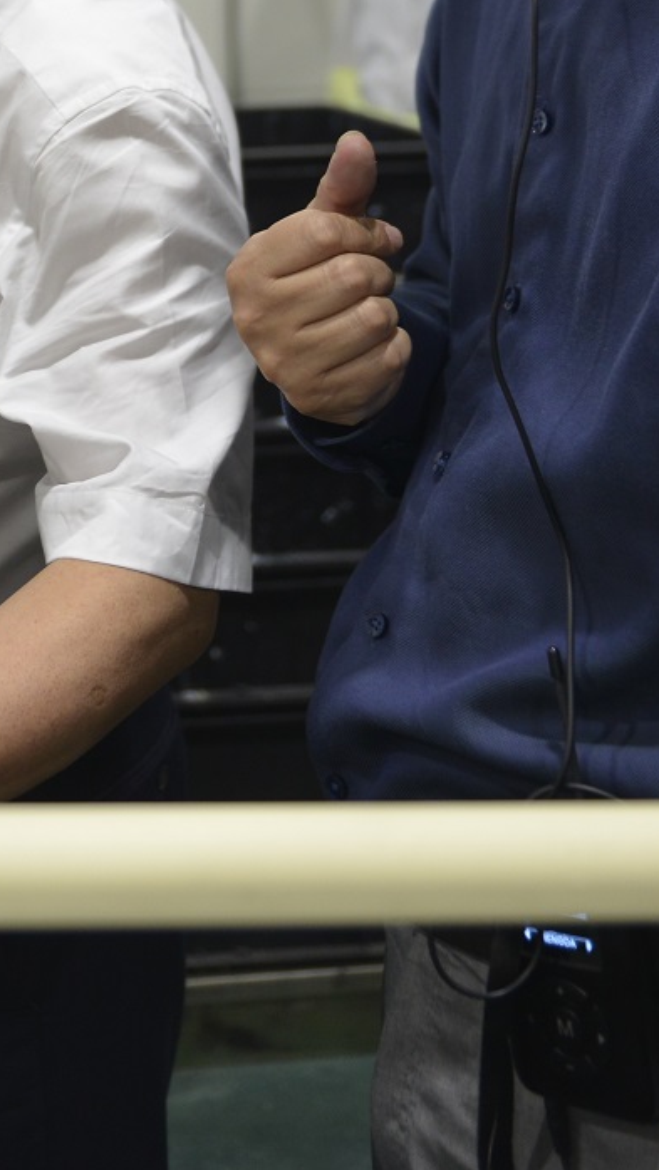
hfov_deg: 15.1
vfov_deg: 28.2
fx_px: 2235
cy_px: 119
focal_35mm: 72
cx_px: -434
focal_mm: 24
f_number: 2.8
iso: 800
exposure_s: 1/200
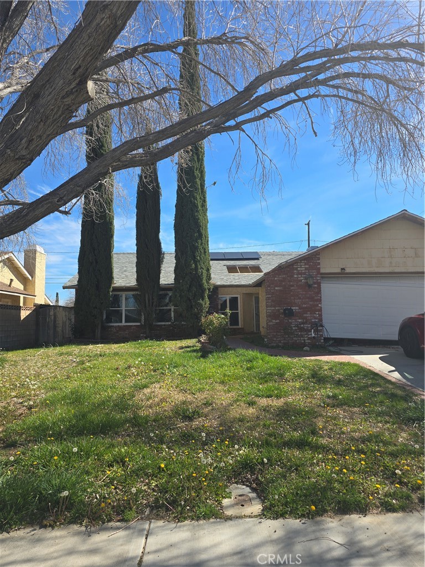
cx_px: 212
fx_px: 377
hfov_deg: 58.9
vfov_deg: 73.9
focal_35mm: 23
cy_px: 284
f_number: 1.7
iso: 12
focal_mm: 6.3
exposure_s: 1/606
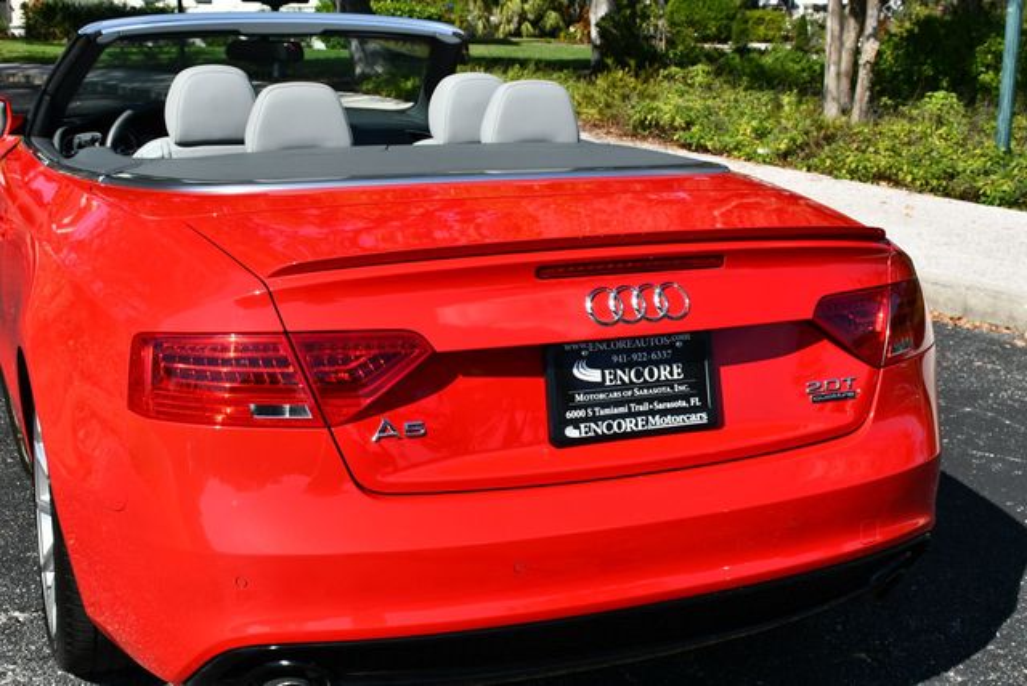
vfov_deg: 28.1
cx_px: 514
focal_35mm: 48
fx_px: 1371
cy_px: 343
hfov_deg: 41.1
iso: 100
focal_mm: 24
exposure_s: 1/320
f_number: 9
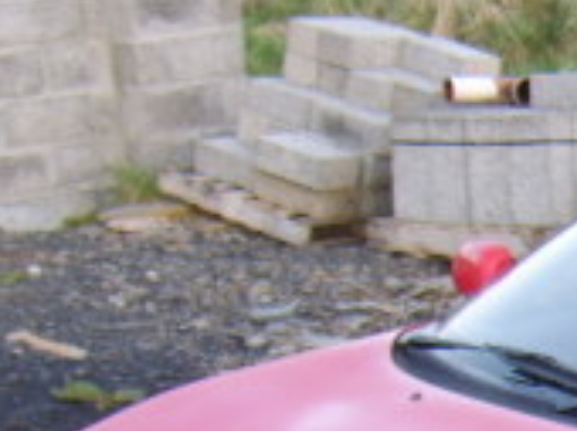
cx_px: 774
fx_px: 1947
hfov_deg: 15.9
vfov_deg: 12.2
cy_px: 584
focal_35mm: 117
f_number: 2.7
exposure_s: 1/21
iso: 71
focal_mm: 8.13
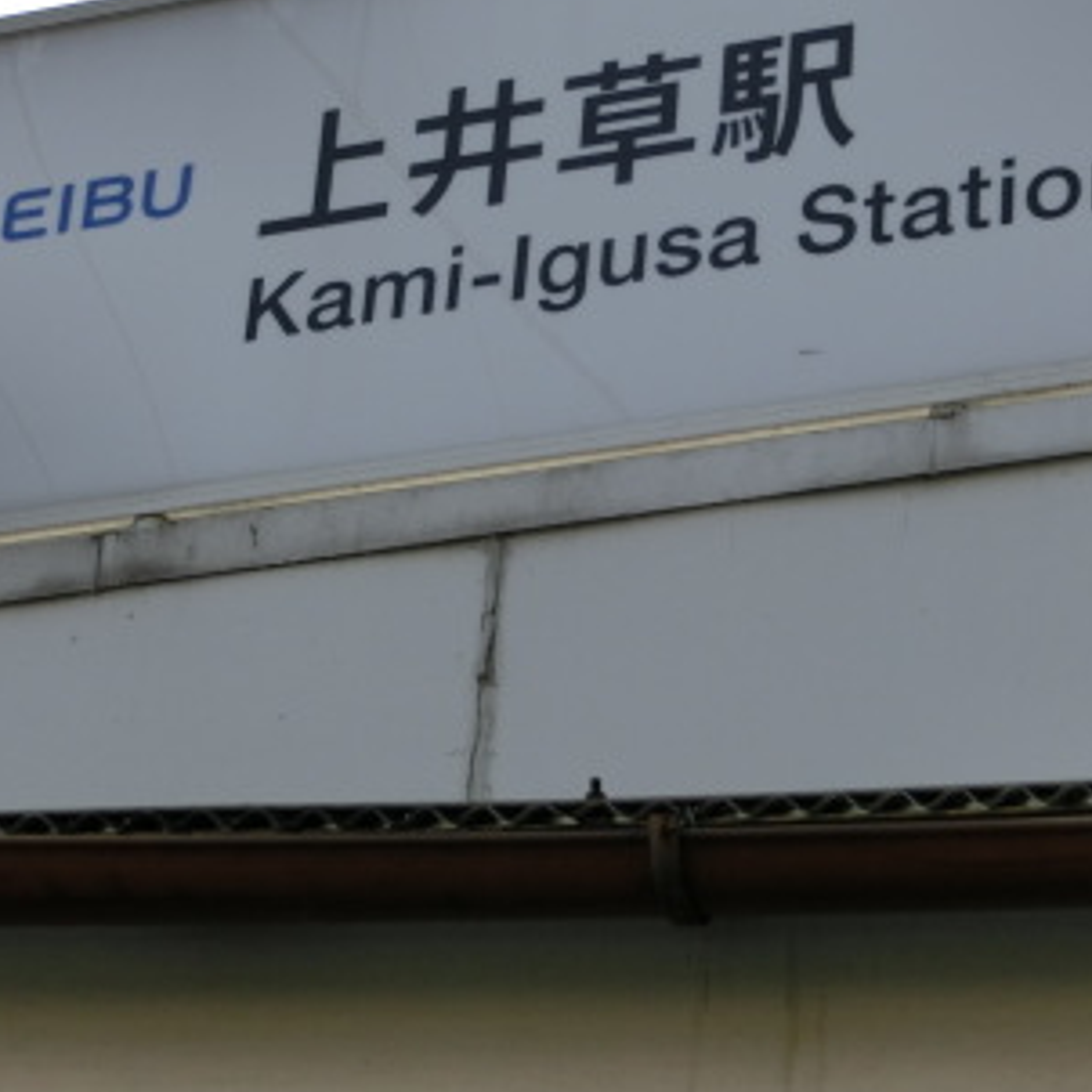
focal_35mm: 131
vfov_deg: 13.3
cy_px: 318
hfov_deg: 13.3
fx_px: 4675
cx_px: 654
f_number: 5.2
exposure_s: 1/500
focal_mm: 12.4
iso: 80
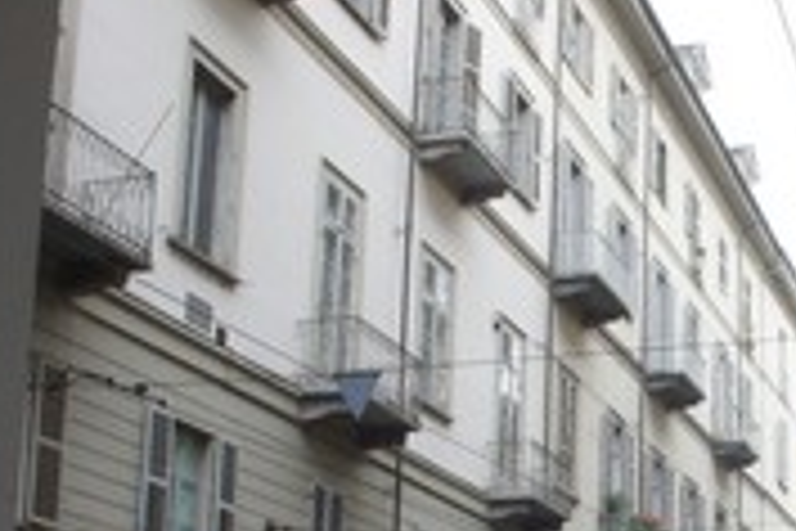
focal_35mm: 70
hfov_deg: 27.0
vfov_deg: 18.5
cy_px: 626
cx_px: 823
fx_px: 1548
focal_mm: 18
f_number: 4.5
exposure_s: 1/250
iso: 1000
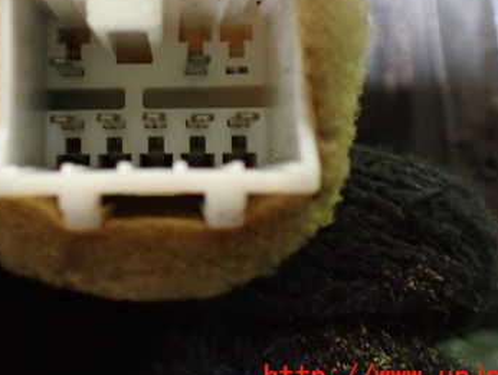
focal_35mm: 52
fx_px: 749
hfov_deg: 36.3
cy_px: 72
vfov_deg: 27.5
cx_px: 157
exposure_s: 1/30
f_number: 2.3
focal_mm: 5.4
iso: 800
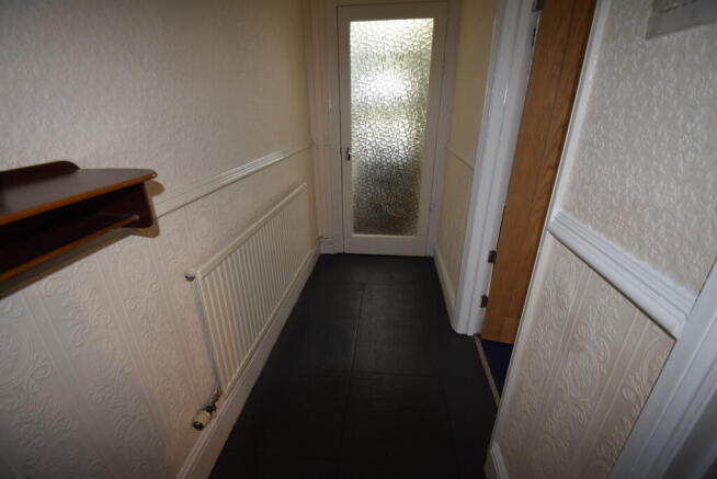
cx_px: 358
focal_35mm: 15
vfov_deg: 77.4
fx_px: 299
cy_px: 240
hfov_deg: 100.4
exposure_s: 1/60
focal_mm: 10
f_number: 3.5
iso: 1000
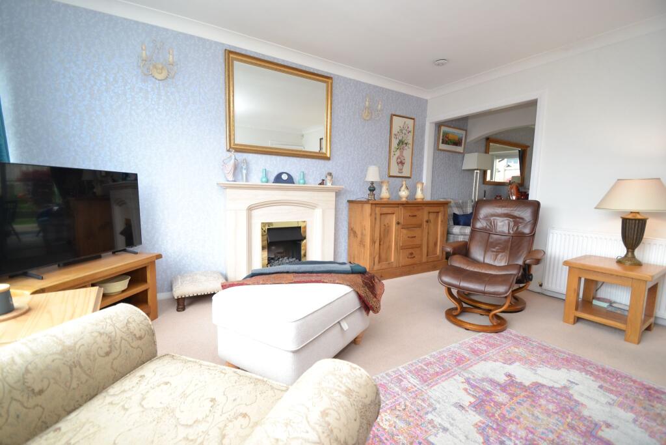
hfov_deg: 100.4
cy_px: 222
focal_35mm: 15
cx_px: 333
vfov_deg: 77.3
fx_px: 278
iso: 400
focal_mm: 10
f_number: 4
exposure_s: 1/60
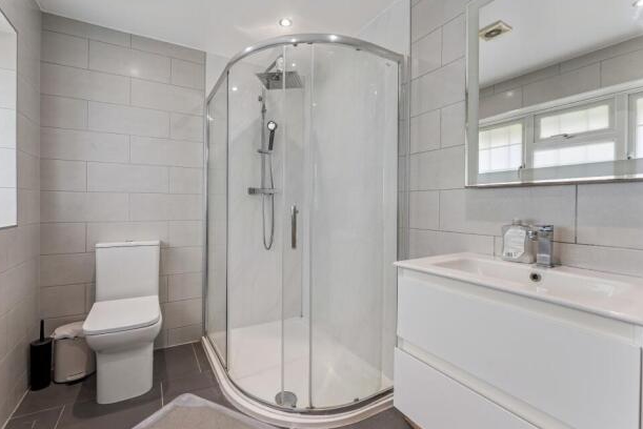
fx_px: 268
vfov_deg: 77.4
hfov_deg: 100.2
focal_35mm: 15
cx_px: 300
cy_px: 221
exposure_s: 1/4
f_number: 9
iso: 160
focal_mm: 14
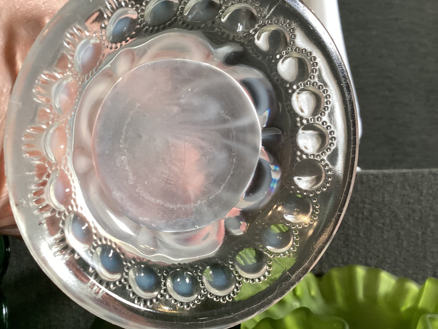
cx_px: 219
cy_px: 164
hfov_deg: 58.3
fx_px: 392
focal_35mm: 31
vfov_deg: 45.4
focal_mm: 3.3
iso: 100
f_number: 2.4
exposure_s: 1/60
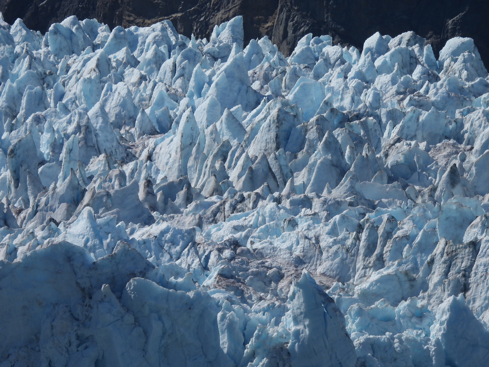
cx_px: 244
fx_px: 13420
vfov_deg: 1.6
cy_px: 184
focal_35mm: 950
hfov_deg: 2.1
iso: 100
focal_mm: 170
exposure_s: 1/1250
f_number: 5.6
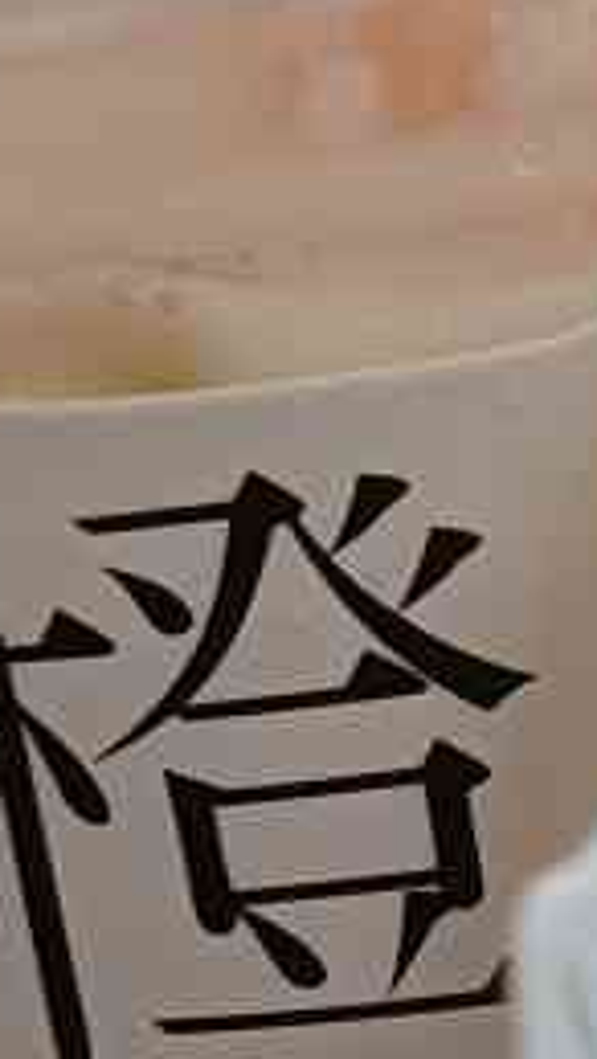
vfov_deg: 19.8
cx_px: 581
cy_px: 971
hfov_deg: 11.3
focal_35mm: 106
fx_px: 2978
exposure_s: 1/50
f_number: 1.9
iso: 902
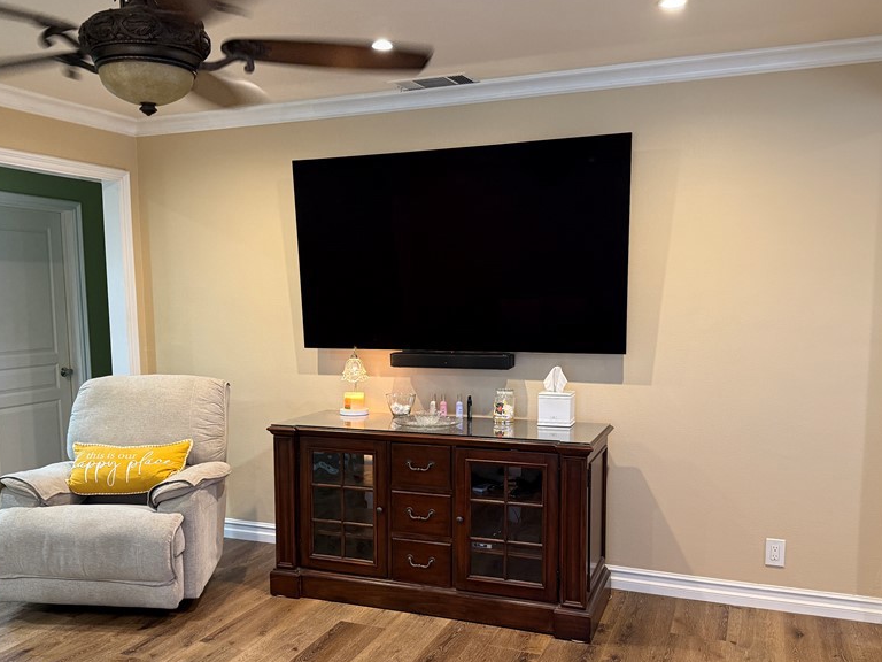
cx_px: 410
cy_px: 398
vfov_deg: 43.9
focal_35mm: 32
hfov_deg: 56.8
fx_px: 815
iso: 400
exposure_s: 1/60
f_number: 1.78
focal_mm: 6.76
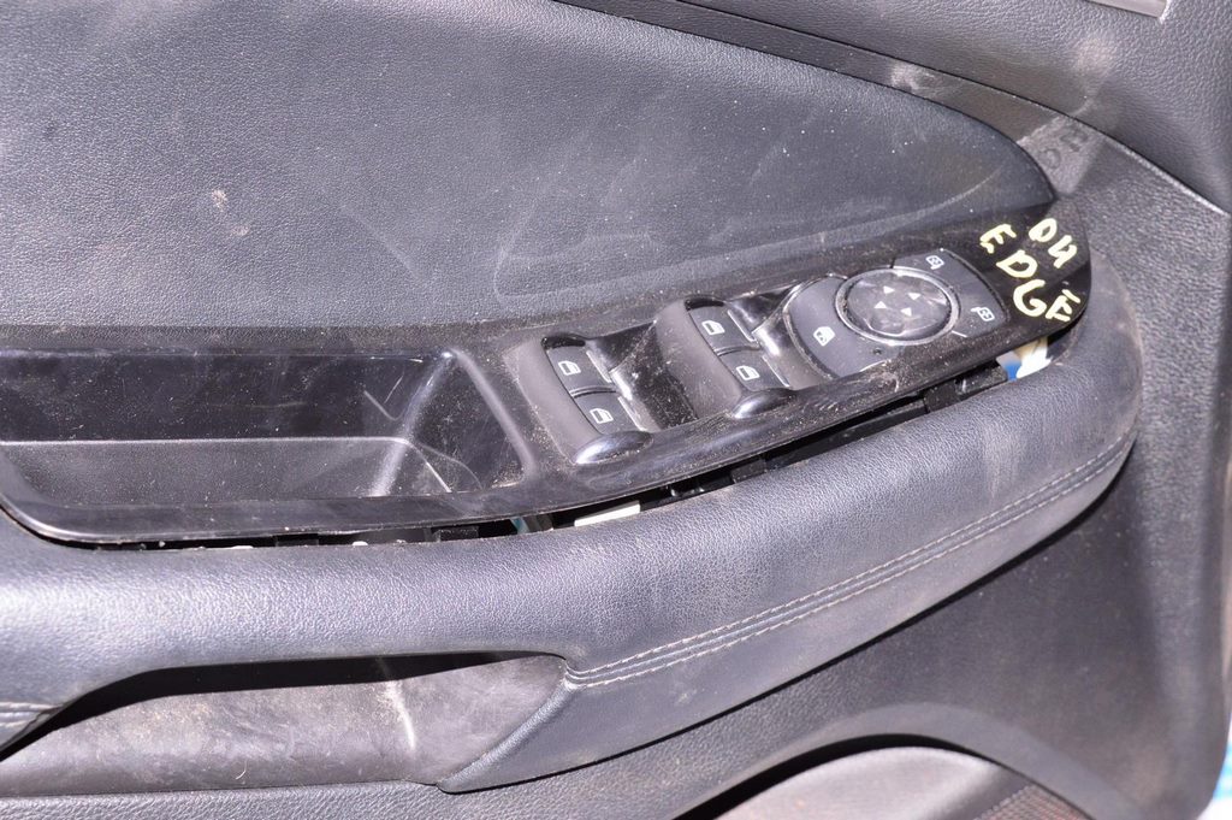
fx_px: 2052
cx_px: 616
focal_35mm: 60
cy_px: 410
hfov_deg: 33.4
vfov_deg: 22.6
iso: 1600
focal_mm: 40
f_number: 8
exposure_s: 1/200
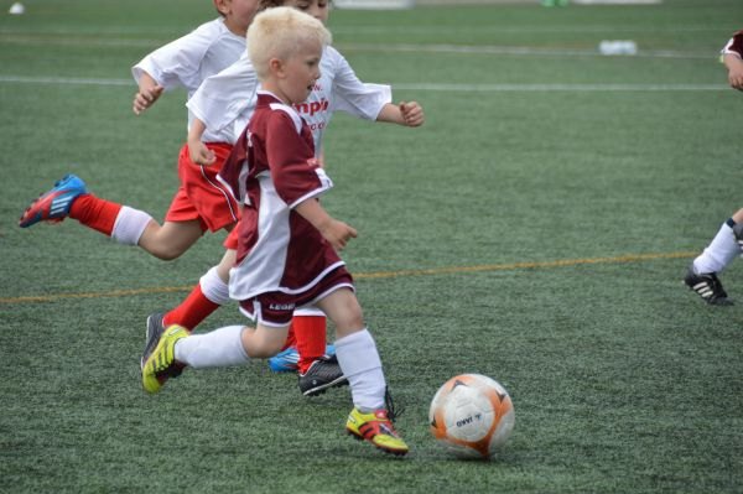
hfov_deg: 6.9
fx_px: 6186
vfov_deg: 4.6
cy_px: 247
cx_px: 372
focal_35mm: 300
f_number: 5.6
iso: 400
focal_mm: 200
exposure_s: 1/1250
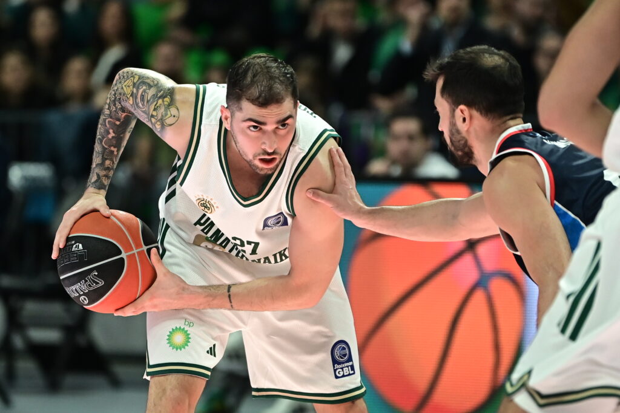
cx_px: 310
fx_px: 3445
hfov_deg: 10.3
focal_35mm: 200
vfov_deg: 6.9
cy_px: 206
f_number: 2.8
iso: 1600
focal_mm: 200
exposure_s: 1/1000
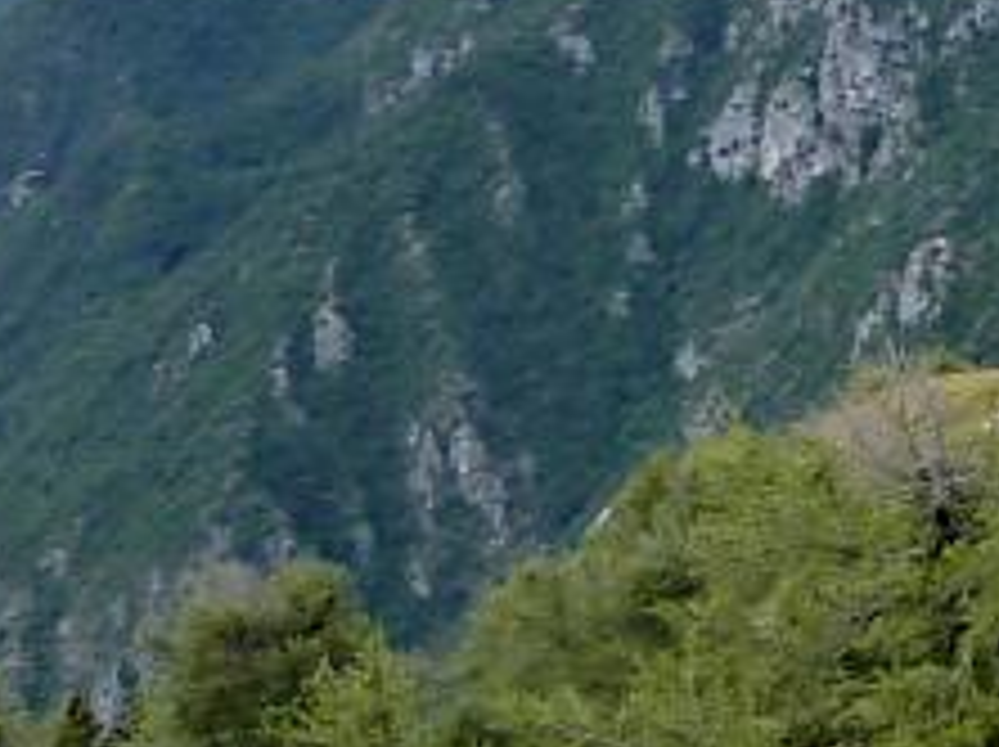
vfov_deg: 9.2
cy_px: -418
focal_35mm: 157
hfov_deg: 10.8
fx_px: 4526
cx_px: 2349
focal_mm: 4.7
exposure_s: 1/500
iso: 125
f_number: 4
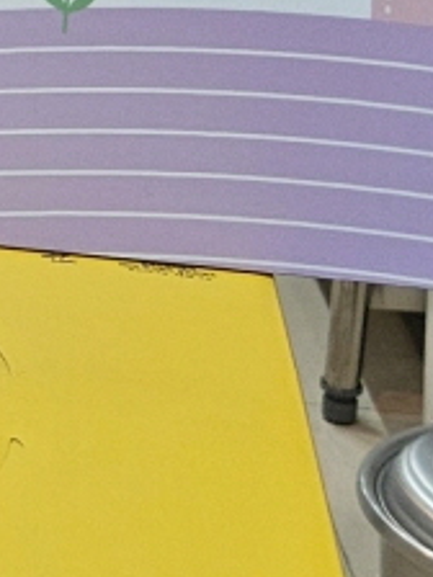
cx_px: -628
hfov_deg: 8.7
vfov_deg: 12.2
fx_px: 2568
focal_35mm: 154
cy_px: -307
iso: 100
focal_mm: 5.4
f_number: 1.8
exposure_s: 1/120
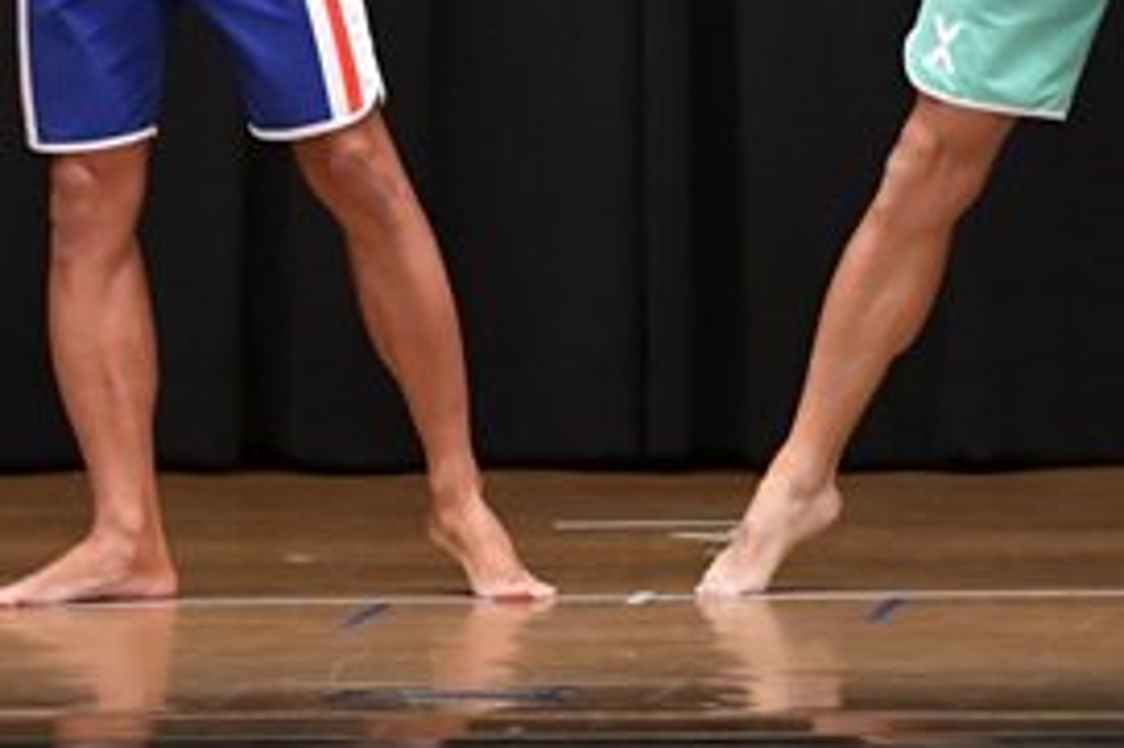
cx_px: 576
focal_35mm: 532
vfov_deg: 2.6
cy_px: -95
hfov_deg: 3.9
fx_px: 16600
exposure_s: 1/400
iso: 6400
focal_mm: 125
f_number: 5.6
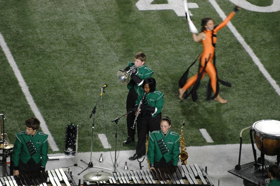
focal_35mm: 300
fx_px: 2331
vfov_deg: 4.6
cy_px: 93
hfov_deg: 6.9
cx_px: 140
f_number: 2.8
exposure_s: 1/60
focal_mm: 200
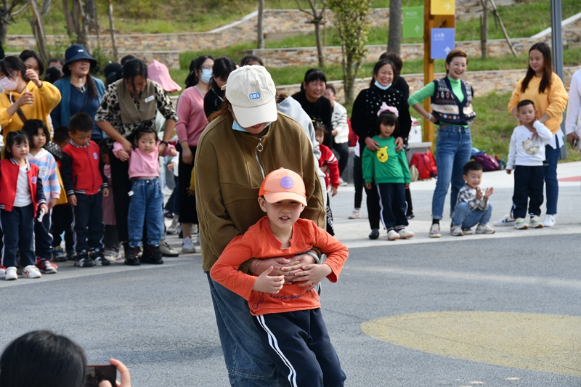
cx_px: 290
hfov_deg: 14.5
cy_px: 194
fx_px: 2291
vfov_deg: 9.7
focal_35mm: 142
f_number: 9
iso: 200
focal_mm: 95
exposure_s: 1/320
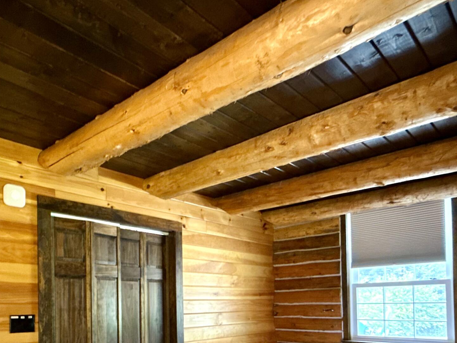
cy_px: 295
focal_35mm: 29
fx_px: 383
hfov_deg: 61.0
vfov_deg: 44.8
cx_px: 176
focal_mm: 2.22
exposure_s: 1/60
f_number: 2.2
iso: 1000
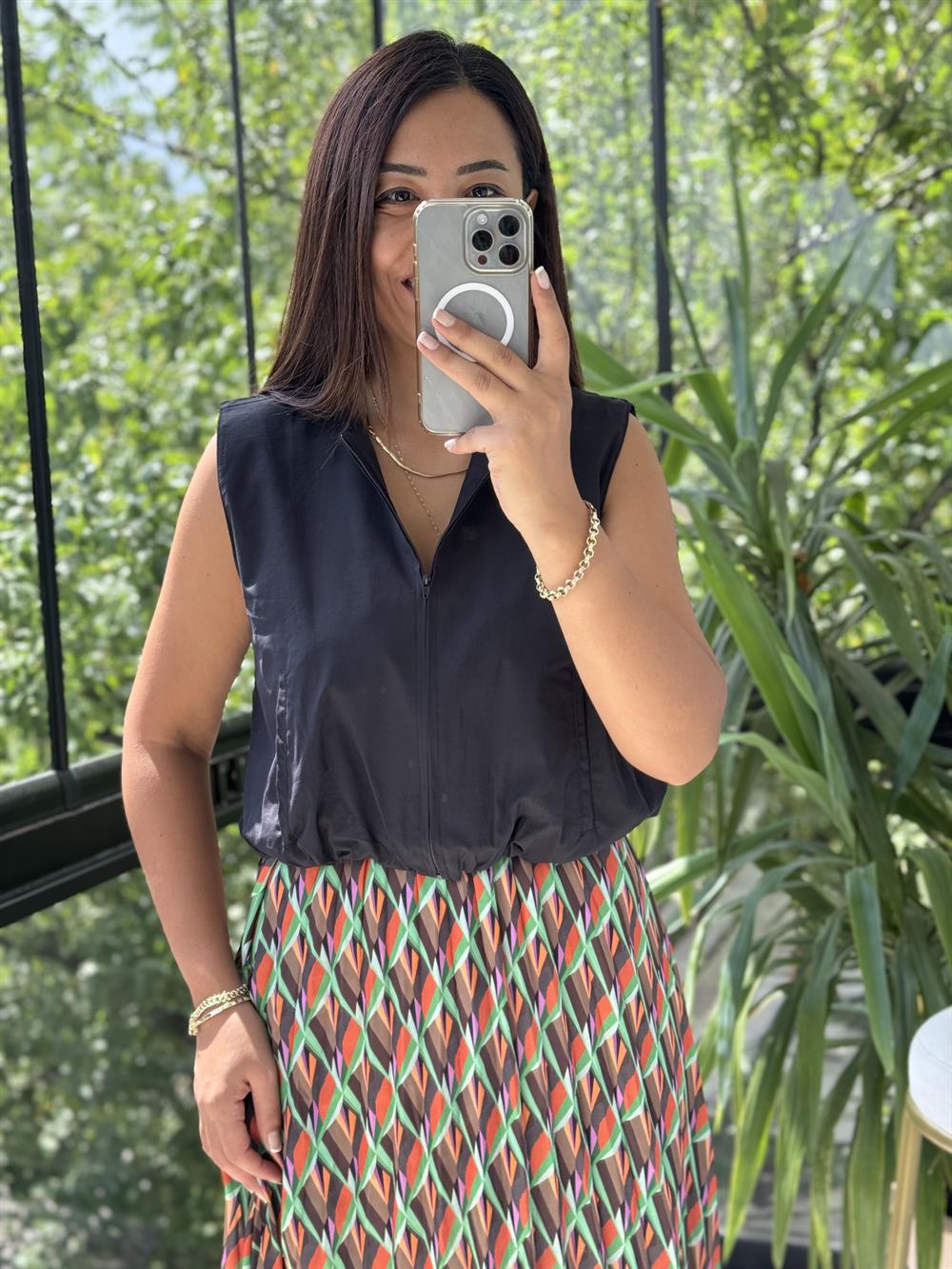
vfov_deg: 39.7
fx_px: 1760
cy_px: 634
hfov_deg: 30.3
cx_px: 476
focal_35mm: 48
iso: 64
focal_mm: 6.76
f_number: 1.78
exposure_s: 1/181
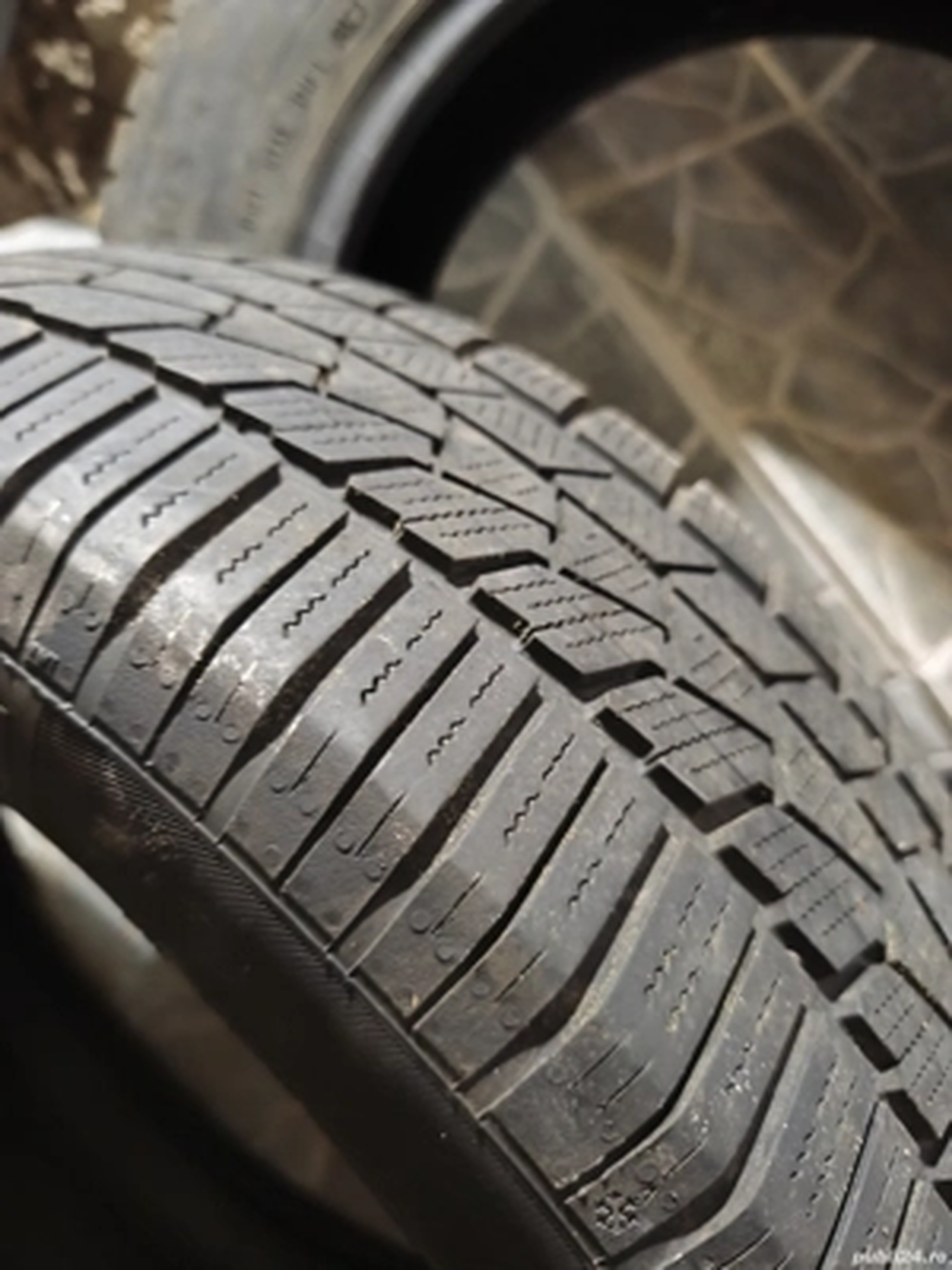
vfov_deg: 73.9
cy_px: 635
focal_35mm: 23
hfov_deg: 58.9
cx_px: 476
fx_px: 843
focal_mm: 6.18
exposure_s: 1/20
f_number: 1.65
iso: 5000
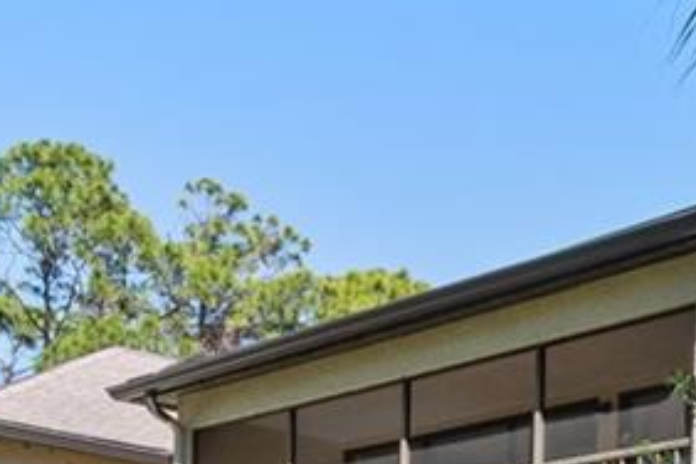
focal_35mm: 85
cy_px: 861
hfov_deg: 23.8
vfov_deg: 14.1
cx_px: 476
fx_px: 1643
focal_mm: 10
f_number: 7.1
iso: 100
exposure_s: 1/250
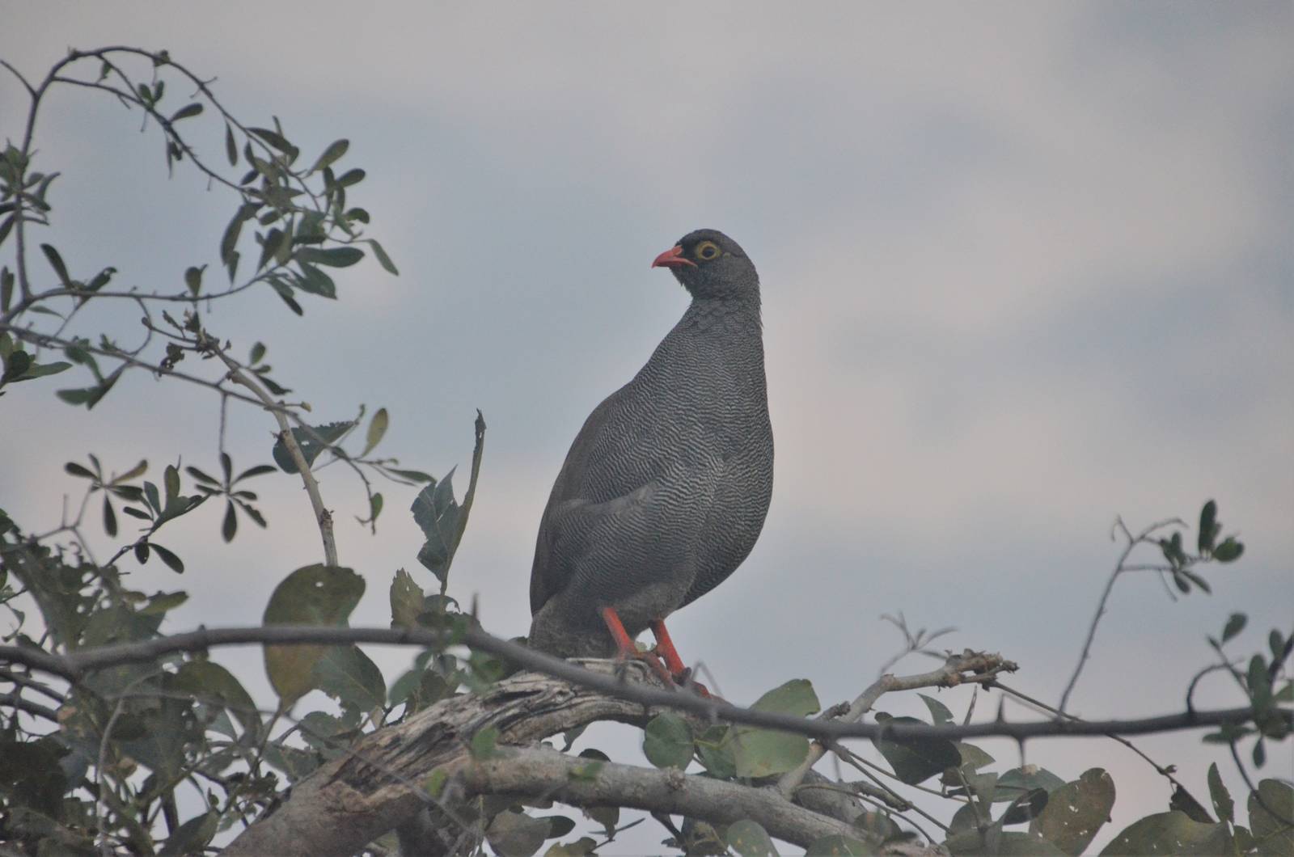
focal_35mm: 405
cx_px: 647
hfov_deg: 5.1
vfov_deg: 3.4
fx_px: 14528
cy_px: 428
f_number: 6.3
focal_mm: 270
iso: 2500
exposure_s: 1/125
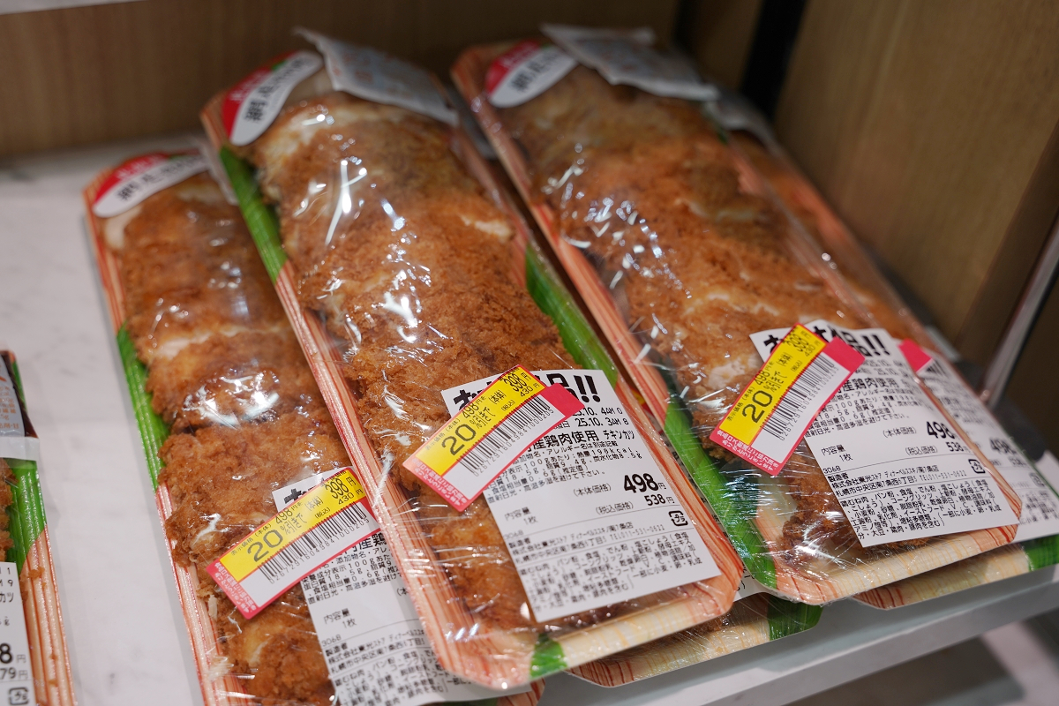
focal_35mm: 47
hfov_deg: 41.9
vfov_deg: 28.6
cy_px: 353
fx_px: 1382
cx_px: 530
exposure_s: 1/160
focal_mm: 47
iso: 160
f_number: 4
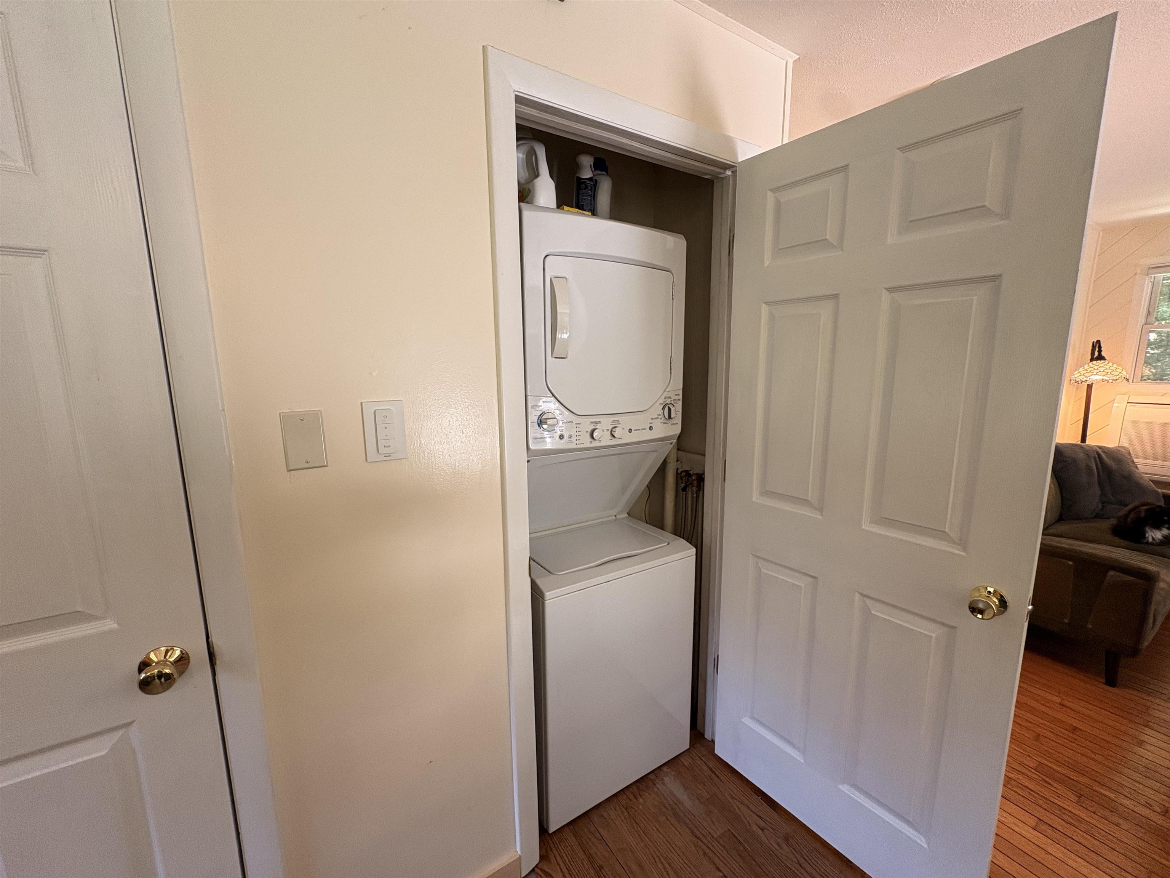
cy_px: 439
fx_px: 473
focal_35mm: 14
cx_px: 585
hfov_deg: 102.1
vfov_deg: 85.7
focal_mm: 2.22
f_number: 2.2
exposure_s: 1/60
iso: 160
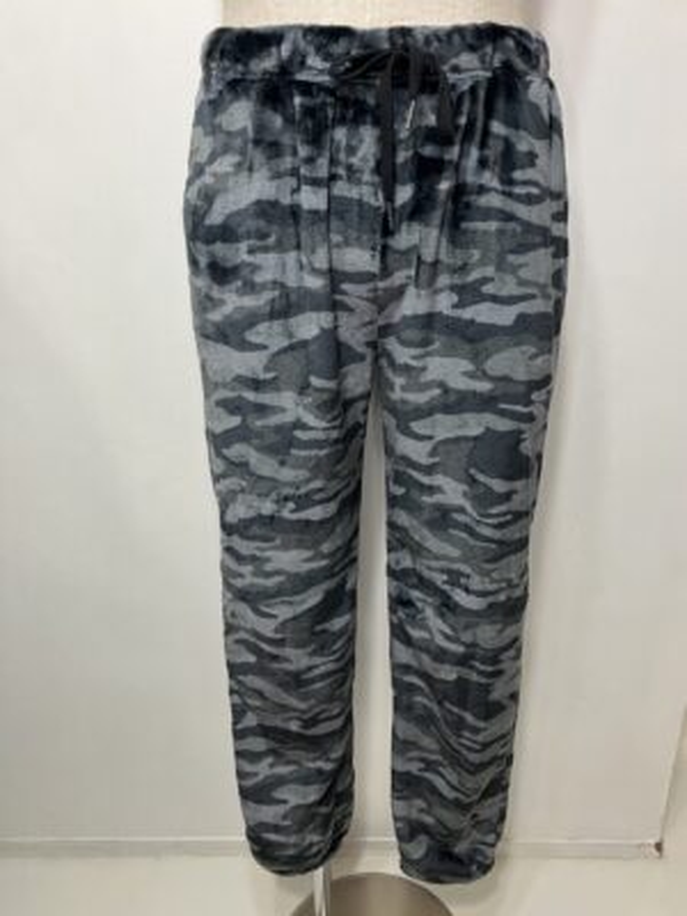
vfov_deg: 63.4
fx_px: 741
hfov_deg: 49.7
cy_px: 458
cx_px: 344
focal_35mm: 28
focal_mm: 3.99
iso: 100
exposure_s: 1/50
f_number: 1.8
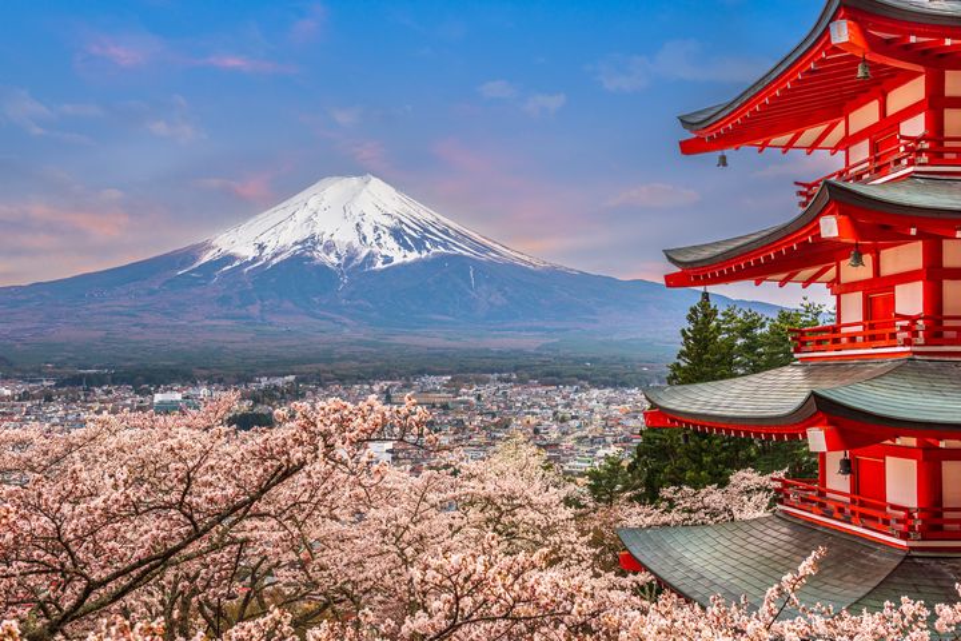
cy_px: 320
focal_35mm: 45
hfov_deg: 43.6
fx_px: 1201
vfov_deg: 29.9
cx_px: 480
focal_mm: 45
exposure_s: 1/200
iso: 64
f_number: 8
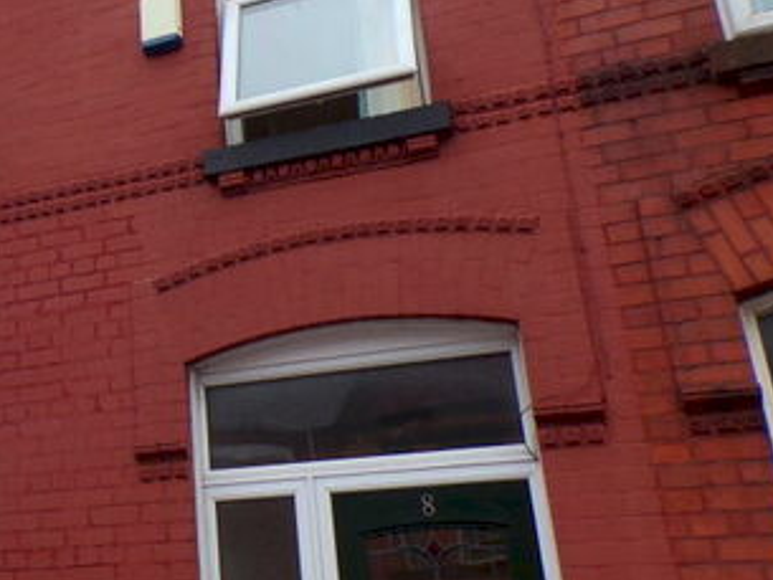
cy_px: 257
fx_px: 1229
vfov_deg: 26.6
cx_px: -53
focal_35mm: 55
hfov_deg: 31.4
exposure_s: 1/180
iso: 80
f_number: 5.8
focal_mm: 4.3
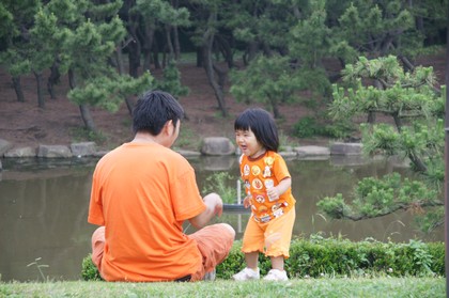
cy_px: 149
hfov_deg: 18.2
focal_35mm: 112
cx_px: 224
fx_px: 1401
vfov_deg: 12.1
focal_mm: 75
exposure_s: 1/160
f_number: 5.6
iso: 800
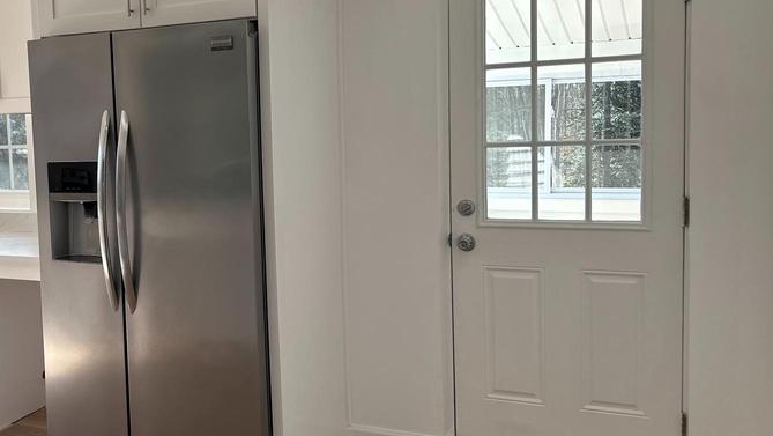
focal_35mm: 40
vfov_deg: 29.7
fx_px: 820
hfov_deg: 48.3
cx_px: 185
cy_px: 186
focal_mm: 6.86
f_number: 1.78
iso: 80
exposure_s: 1/654
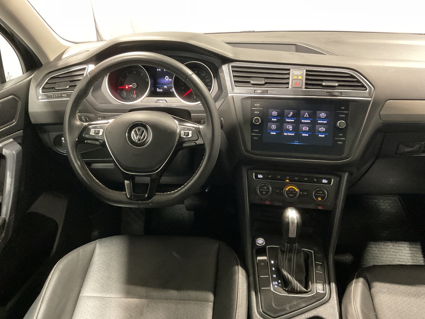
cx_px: 212
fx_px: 356
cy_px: 160
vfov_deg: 48.2
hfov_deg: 61.7
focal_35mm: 29
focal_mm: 3
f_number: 1.8
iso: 500
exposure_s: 1/25
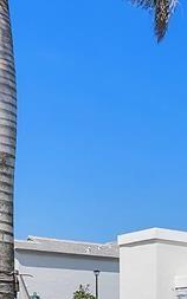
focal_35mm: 70
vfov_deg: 26.6
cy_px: 345
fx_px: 571
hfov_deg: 15.4
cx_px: 359
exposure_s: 1/1250
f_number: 8
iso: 250
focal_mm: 11.5
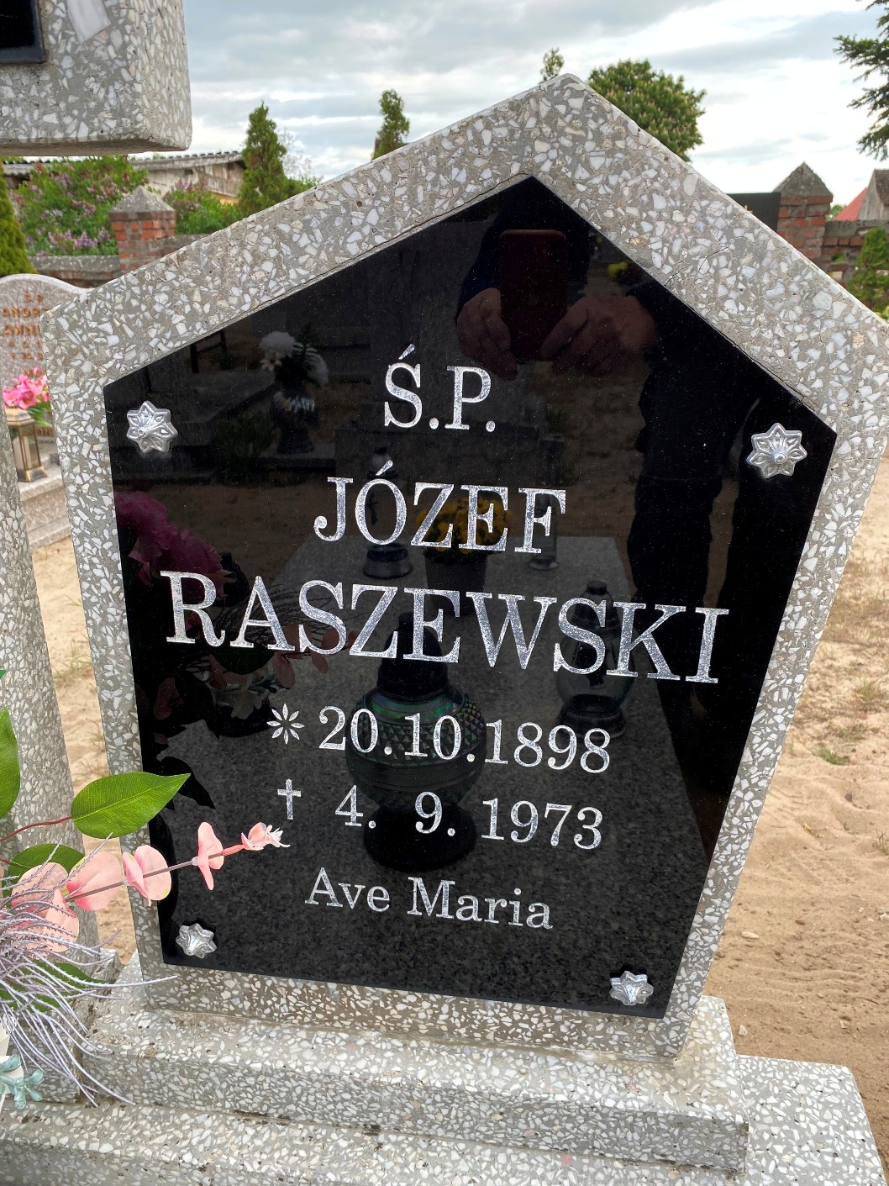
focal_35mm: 26
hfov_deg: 53.1
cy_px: 593
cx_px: 444
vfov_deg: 67.3
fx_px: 890
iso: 40
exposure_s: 1/122
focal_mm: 4.25
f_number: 1.8
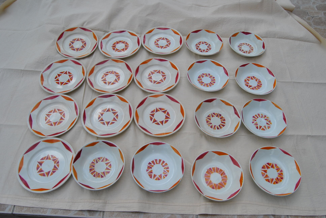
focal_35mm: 27
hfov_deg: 67.3
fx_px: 245
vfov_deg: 48.0
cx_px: 163
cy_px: 109
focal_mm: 18
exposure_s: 1/250
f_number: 8
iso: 100
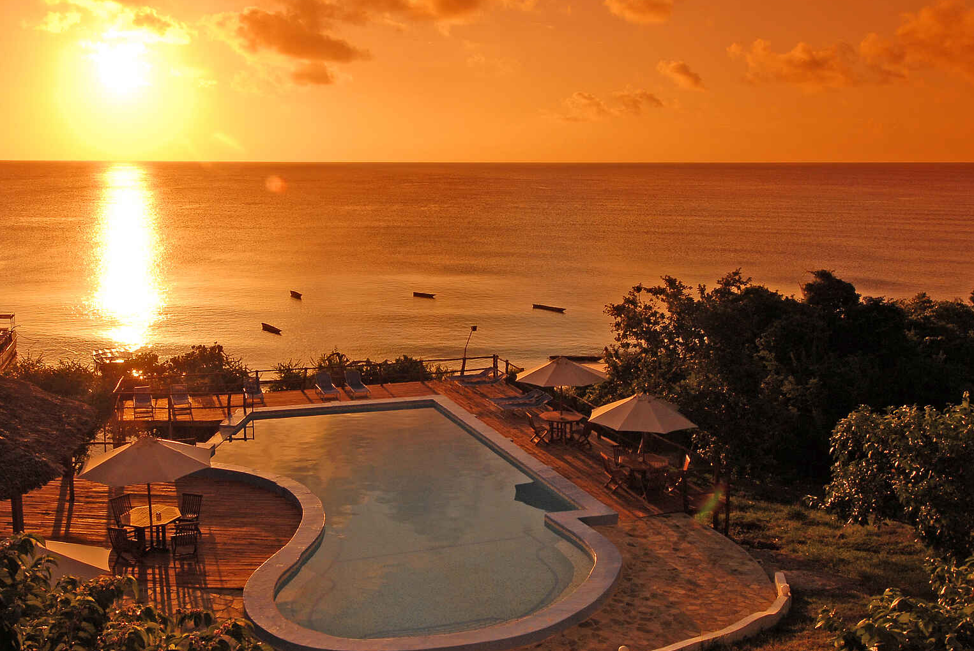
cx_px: 418
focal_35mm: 34
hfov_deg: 55.5
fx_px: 921
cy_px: 288
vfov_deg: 38.9
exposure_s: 1/125
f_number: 14
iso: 200
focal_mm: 18
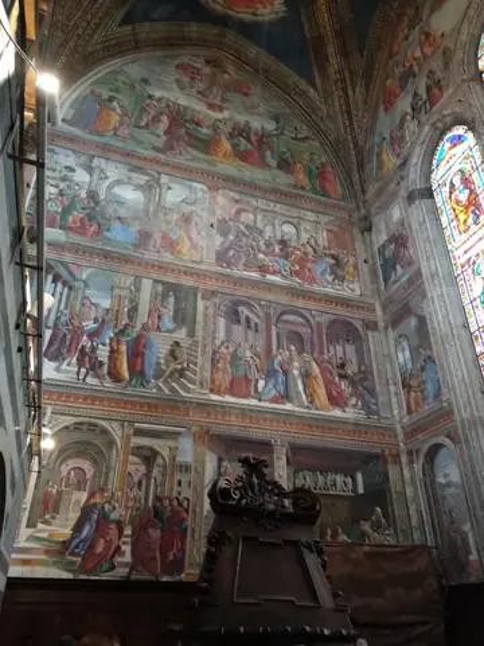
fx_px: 485
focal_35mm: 26
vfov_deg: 67.3
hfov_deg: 53.1
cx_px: 242
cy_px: 323
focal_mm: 3.81
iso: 800
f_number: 2.2
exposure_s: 1/17
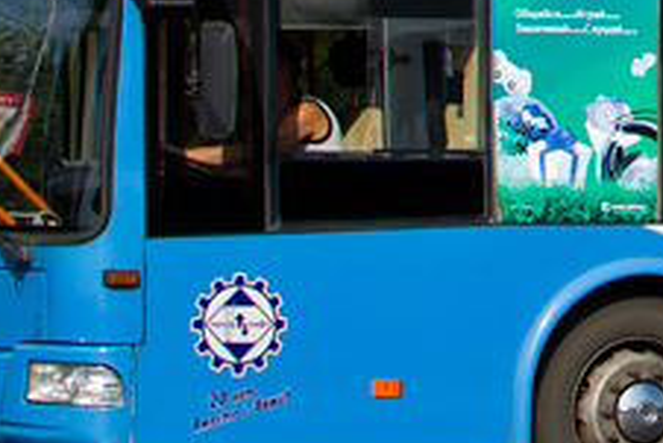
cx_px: 1150
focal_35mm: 279
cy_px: -422
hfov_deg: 7.2
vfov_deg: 4.9
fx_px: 5135
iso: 200
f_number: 6.3
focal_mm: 35
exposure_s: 1/1000
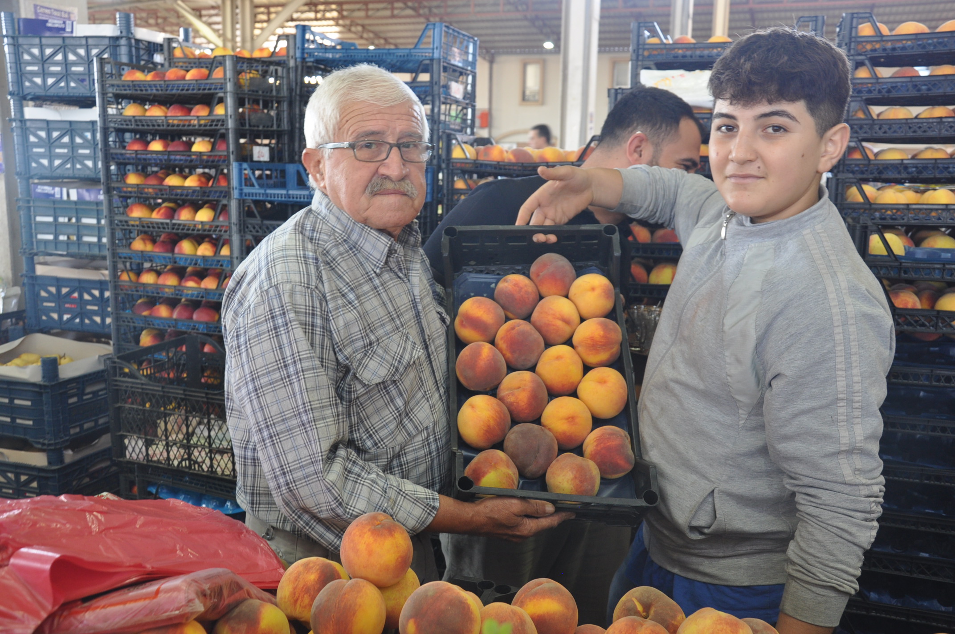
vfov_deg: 36.8
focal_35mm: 36
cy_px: 317
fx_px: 954
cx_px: 478
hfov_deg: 53.2
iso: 400
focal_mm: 24
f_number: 5
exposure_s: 1/25
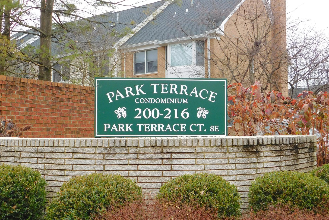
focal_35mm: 41
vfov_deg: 32.6
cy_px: 112
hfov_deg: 47.4
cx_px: 166
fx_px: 375
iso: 125
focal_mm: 6.3
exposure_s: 1/200
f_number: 3.5
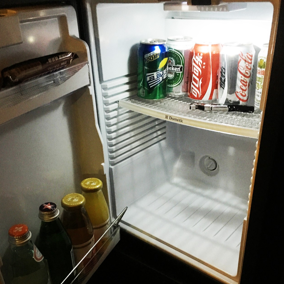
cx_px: 143
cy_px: 179
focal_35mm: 35
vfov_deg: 46.8
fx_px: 325
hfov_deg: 47.2
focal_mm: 4.15
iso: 500
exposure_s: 1/17
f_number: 2.2
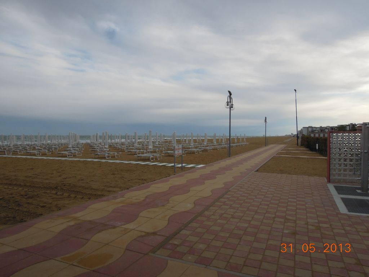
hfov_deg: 71.6
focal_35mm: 24
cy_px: 138
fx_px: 256
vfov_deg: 56.8
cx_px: 184
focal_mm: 4.3
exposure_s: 1/1250
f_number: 4
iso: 160
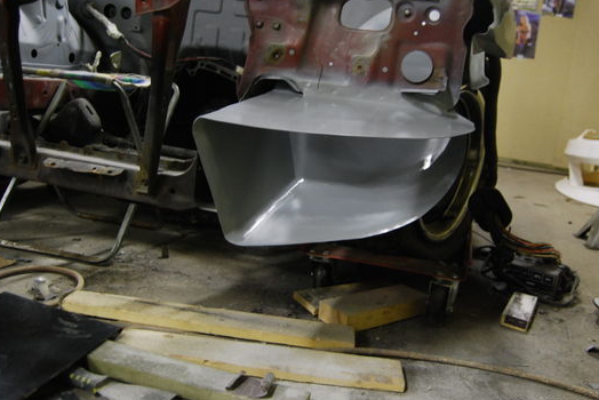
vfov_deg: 39.9
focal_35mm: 33
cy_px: 174
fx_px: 549
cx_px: 334
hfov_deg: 57.1
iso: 800
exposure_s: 1/13
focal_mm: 18
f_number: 3.5
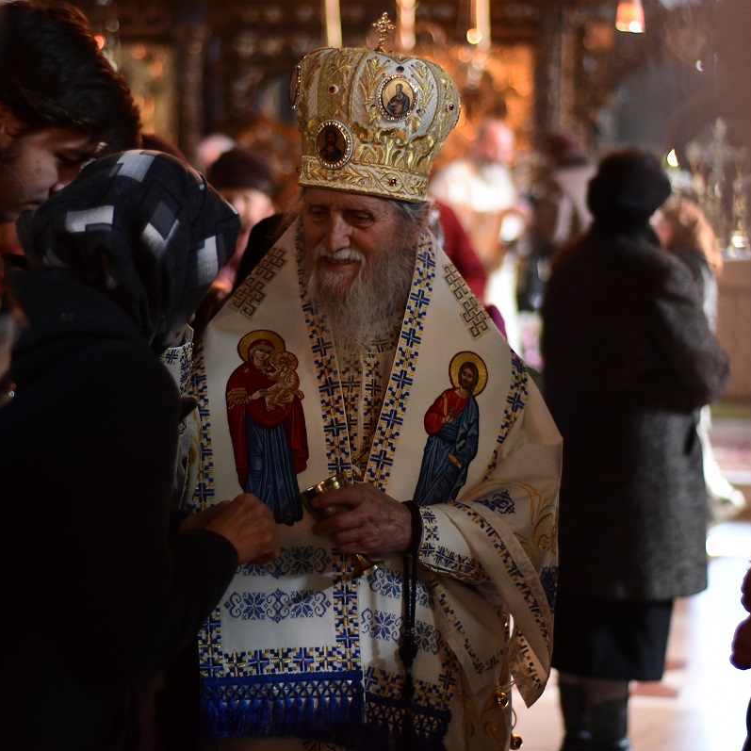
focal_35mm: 96
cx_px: 351
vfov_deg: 18.1
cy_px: 376
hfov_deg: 18.1
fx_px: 2356
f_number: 1.8
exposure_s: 1/100
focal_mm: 50
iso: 2000
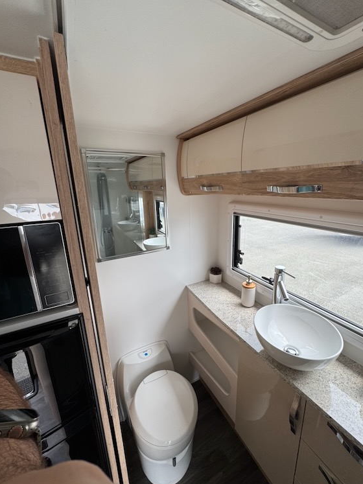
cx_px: 192
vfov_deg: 98.2
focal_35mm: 15
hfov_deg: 81.7
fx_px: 210
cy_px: 238
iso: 64
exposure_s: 1/99
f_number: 2.2
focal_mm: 2.22
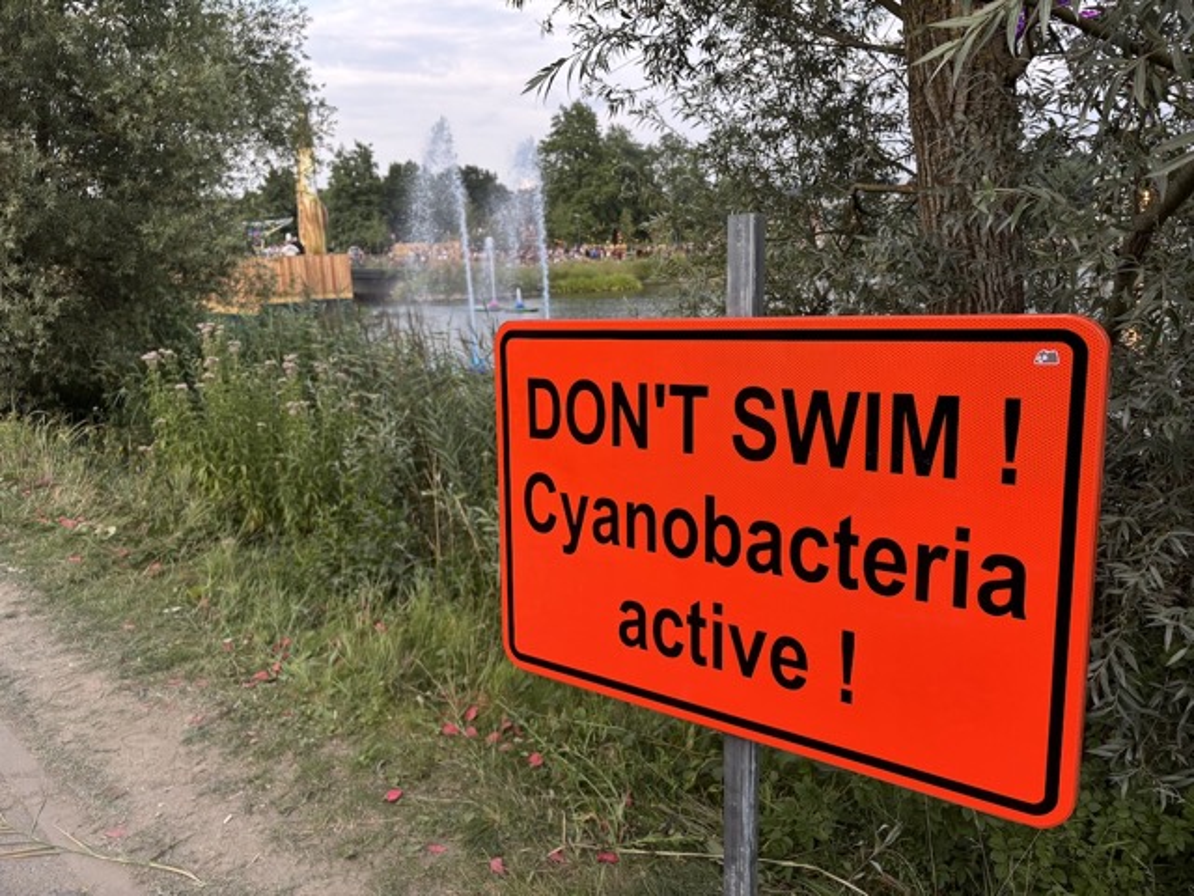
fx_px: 897
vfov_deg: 53.1
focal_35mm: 26
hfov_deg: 67.3
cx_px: 597
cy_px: 448
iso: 40
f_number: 1.6
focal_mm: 5.96
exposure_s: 1/160
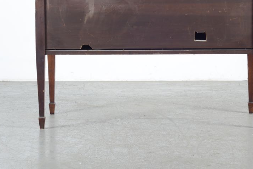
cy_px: 31
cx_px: 150
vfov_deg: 10.2
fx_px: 942
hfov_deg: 15.3
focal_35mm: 134
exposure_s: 1/125
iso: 100
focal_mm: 50
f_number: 6.3
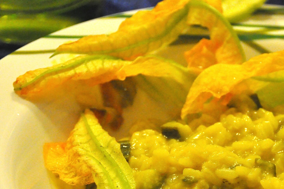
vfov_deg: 7.7
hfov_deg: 11.6
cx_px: 253
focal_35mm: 177
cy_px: 152
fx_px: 1394
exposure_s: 1/100
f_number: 5
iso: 3200
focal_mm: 65
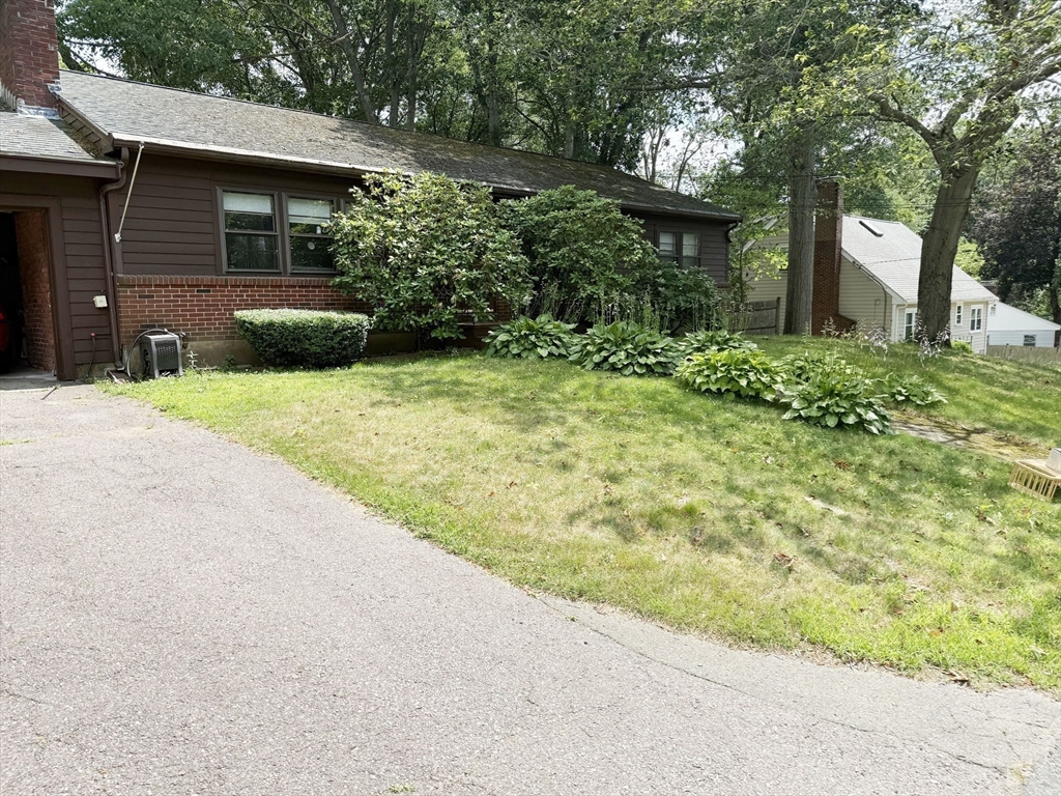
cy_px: 398
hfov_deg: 71.6
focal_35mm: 24
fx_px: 736
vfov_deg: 56.8
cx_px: 530
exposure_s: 1/2053
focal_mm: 6.76
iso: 80
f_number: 1.78
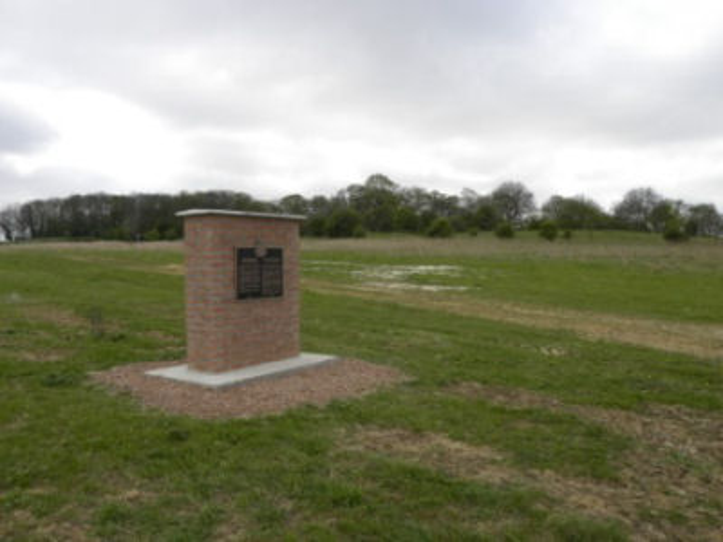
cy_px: 271
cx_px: 362
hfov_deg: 61.7
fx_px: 606
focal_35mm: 29
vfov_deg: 48.2
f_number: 5
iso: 64
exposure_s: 1/272
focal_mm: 5.2
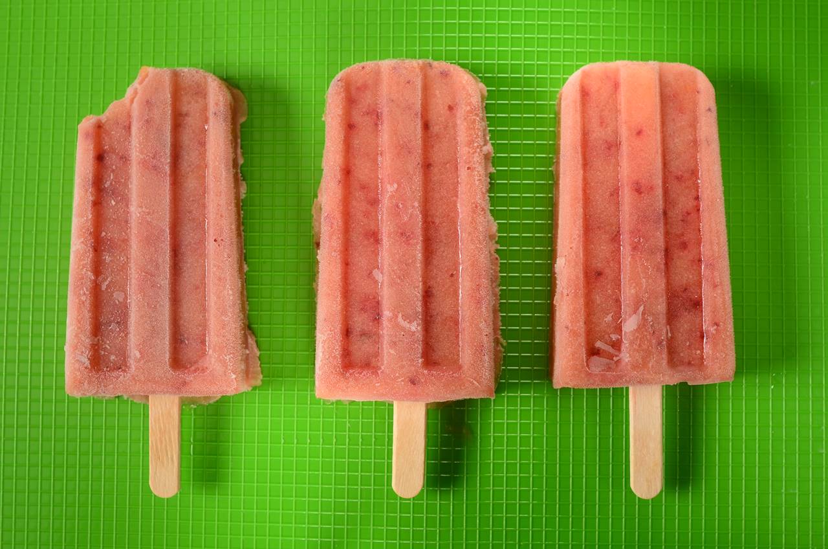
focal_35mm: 42
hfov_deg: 46.5
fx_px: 964
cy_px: 274
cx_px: 414
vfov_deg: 31.8
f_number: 5.6
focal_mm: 28
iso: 100
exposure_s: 1/125
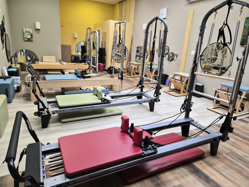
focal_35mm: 23
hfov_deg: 73.9
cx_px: 124
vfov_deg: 58.9
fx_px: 165
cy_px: 94
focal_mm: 5.4
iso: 400
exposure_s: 1/120
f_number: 1.8
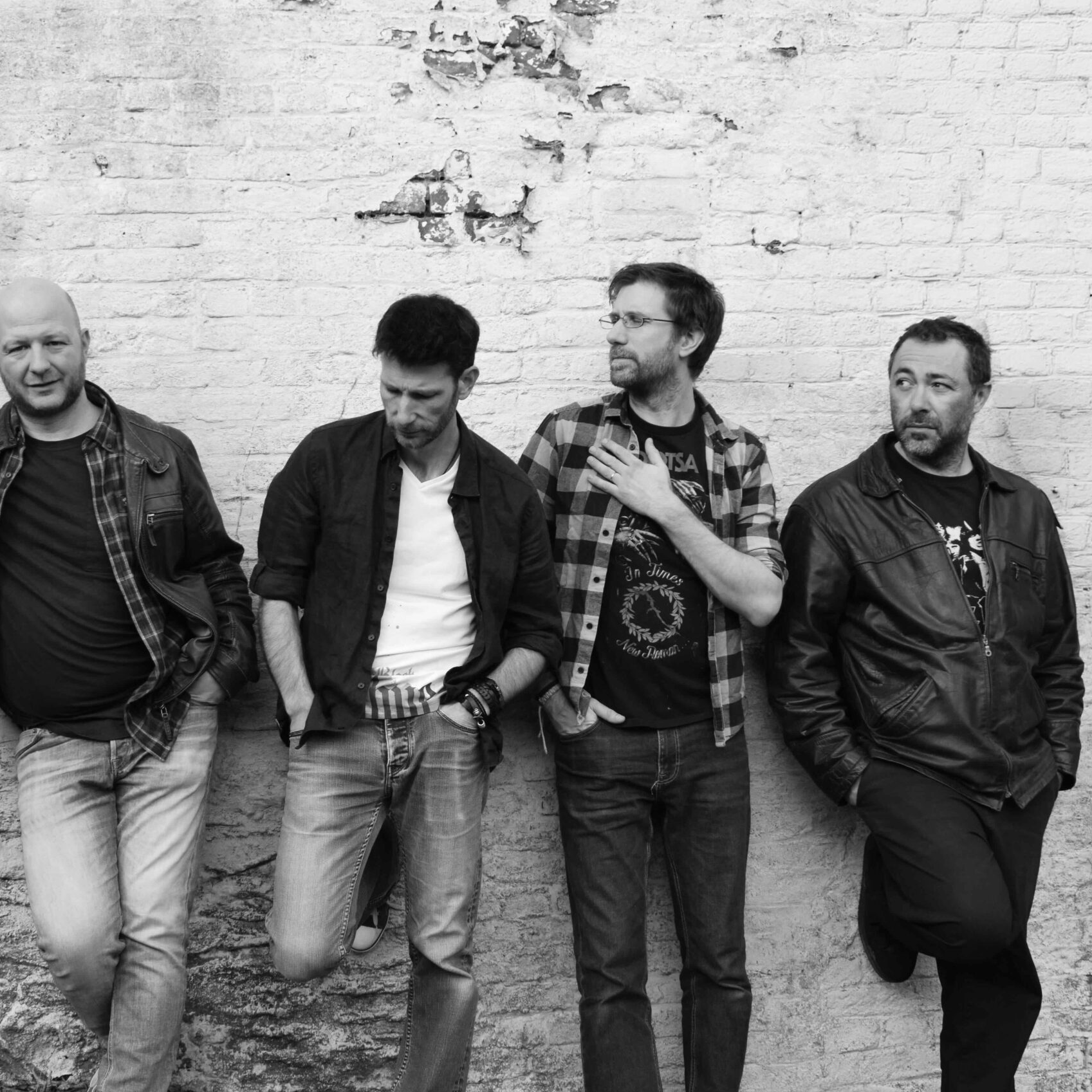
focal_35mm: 50
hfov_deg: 34.0
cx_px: 499
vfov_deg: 34.0
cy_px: 549
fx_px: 1785
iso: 400
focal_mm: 26
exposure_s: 1/200
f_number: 7.1
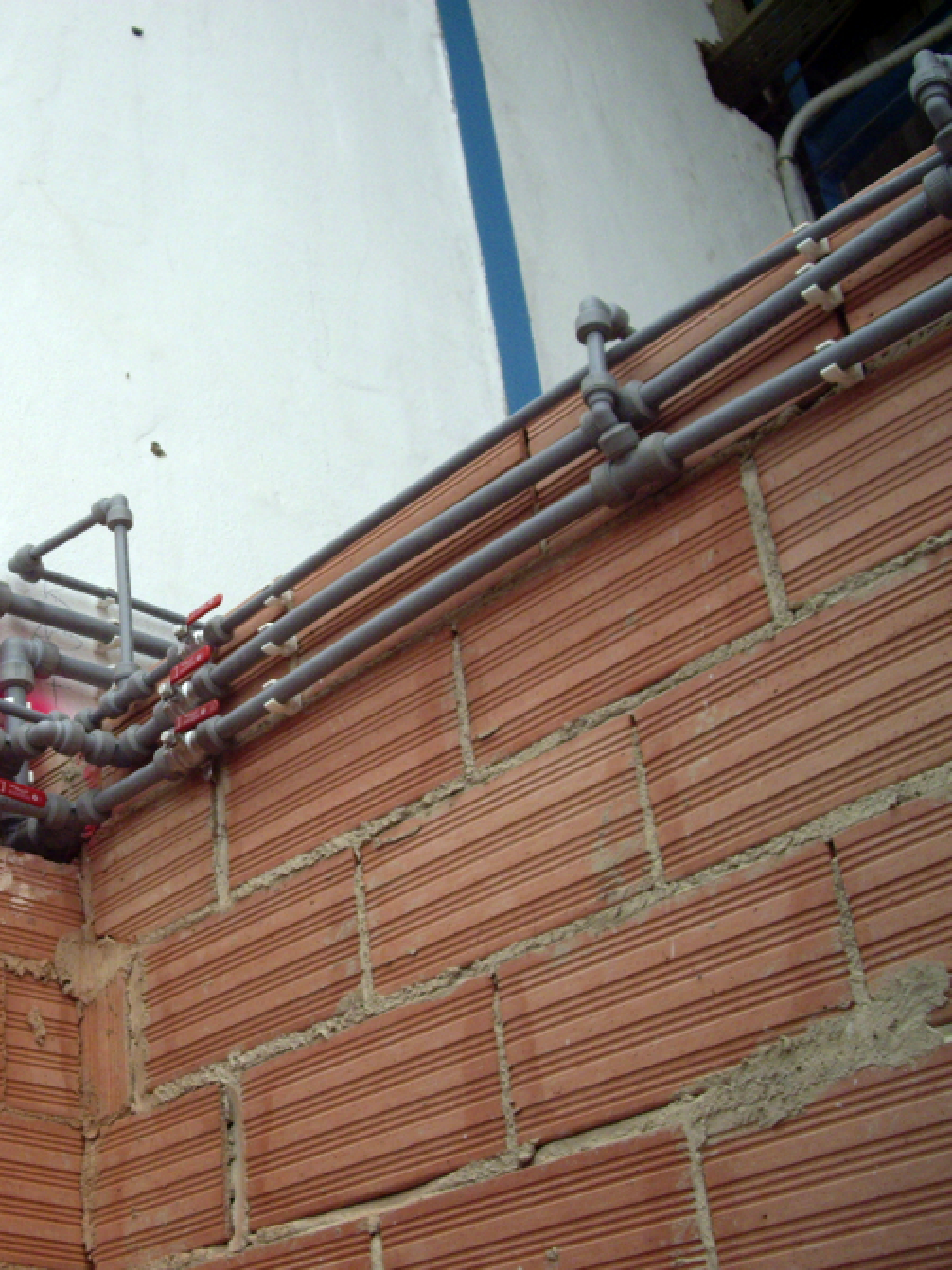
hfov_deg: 27.6
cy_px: 637
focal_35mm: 51
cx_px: 114
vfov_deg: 37.5
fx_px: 1871
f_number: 2.8
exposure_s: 1/80
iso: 200
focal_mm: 7.9
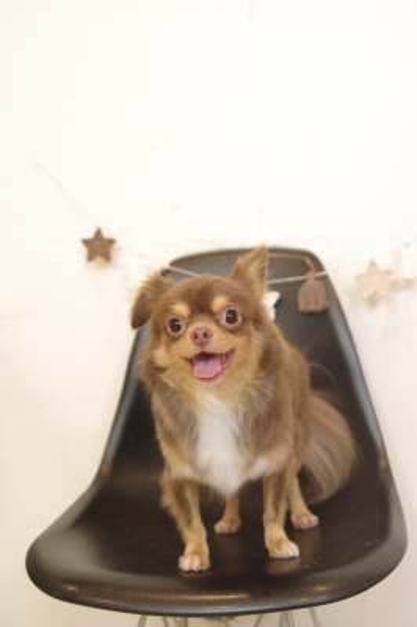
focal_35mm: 42
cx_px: 208
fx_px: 731
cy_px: 314
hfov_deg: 31.8
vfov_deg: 46.4
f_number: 2.8
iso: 1600
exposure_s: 1/60
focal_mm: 28
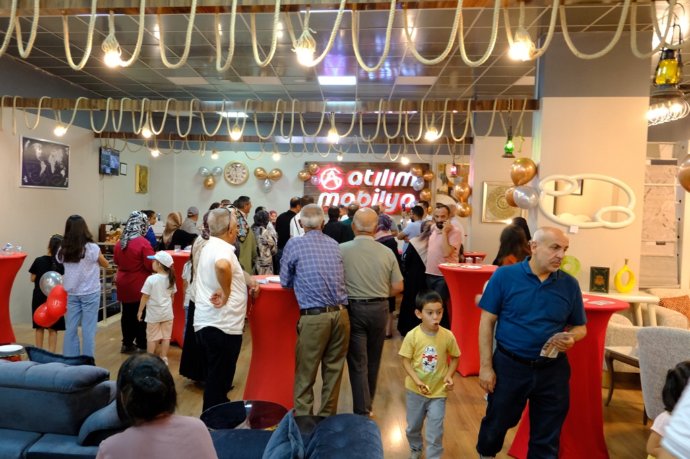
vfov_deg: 43.6
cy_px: 228
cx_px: 276
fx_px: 575
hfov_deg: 61.4
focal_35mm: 30
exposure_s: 1/60
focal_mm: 16
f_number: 4
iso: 2500
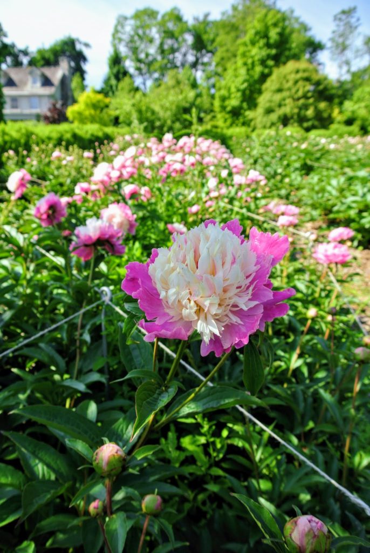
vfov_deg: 67.3
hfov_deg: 48.1
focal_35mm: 27
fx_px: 415
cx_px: 185
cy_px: 276
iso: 100
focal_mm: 10
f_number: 4.5
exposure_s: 1/400
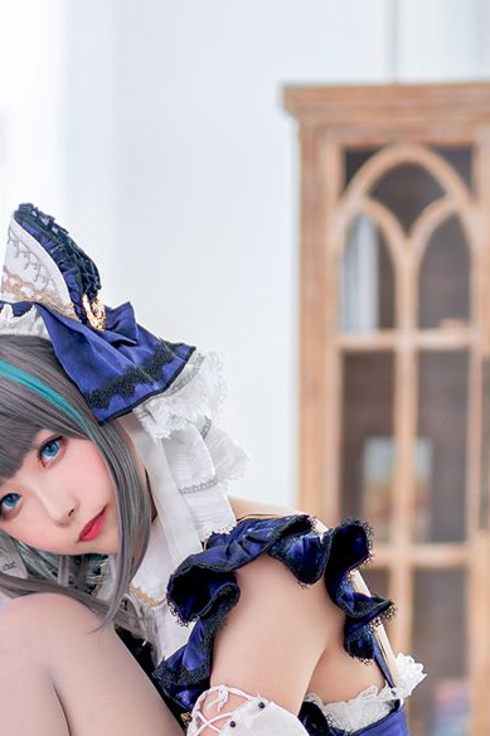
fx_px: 3411
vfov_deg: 12.1
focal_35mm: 167
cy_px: 827
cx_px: 67
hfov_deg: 8.2
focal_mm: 50
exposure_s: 1/200
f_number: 1.4
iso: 125
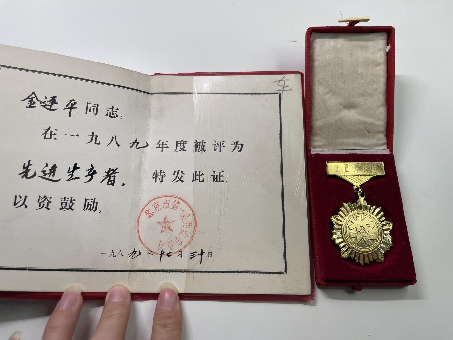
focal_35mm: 25
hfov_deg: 69.4
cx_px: 226
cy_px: 170
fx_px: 327
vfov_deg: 54.9
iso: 32
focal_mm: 5.1
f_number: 1.6
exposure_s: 1/137
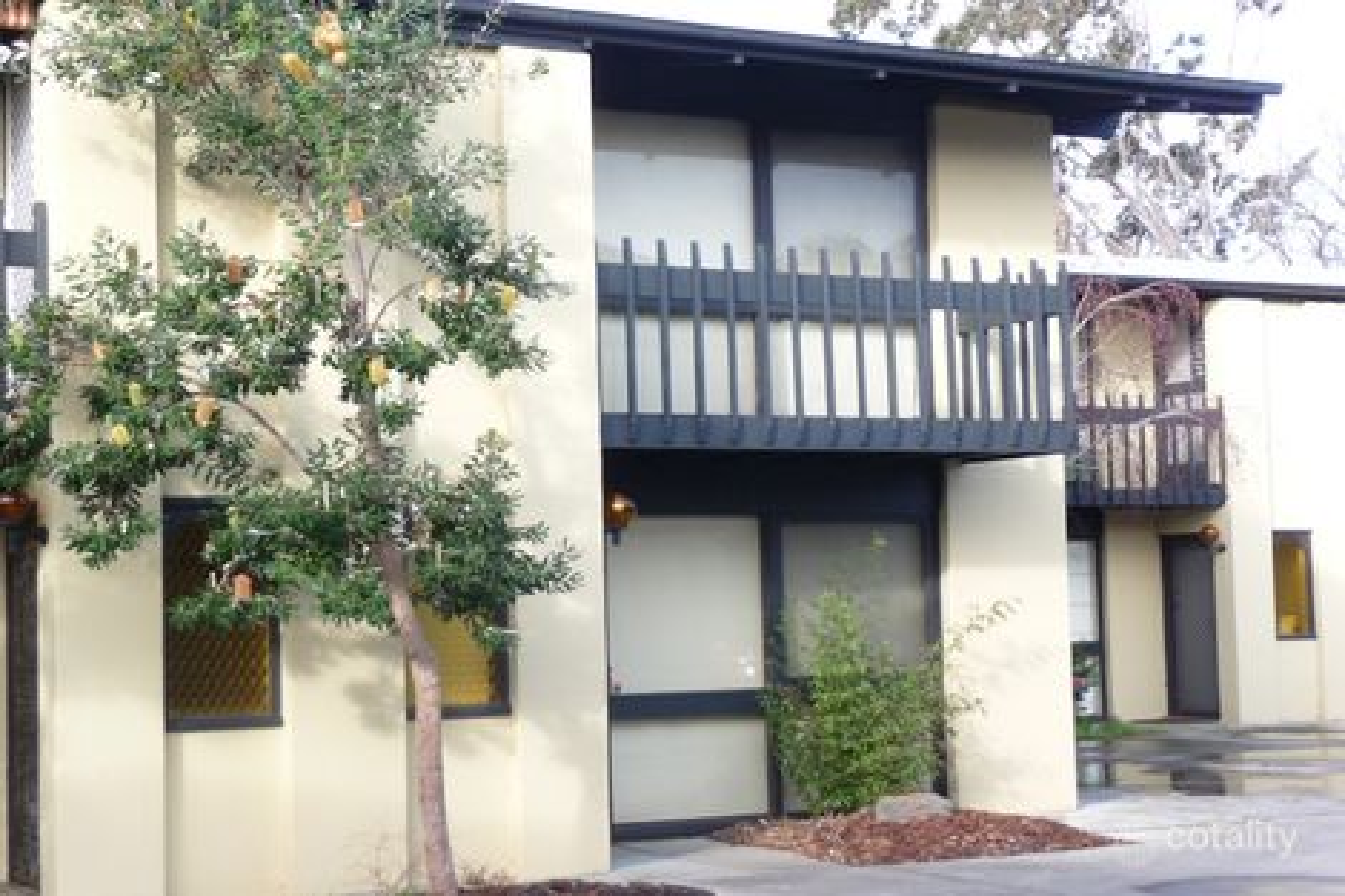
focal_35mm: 62
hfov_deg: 32.4
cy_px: 448
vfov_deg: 21.9
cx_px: 672
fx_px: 2315
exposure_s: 1/100
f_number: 4.5
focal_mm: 10.5
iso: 100
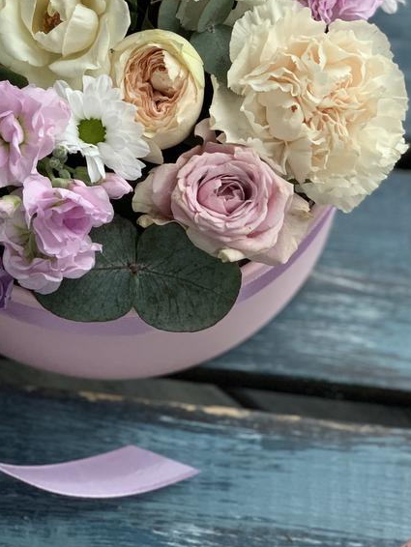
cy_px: 64
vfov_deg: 20.5
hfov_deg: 15.6
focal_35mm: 94
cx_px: 91
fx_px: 1487
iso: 125
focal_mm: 6
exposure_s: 1/60
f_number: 2.4
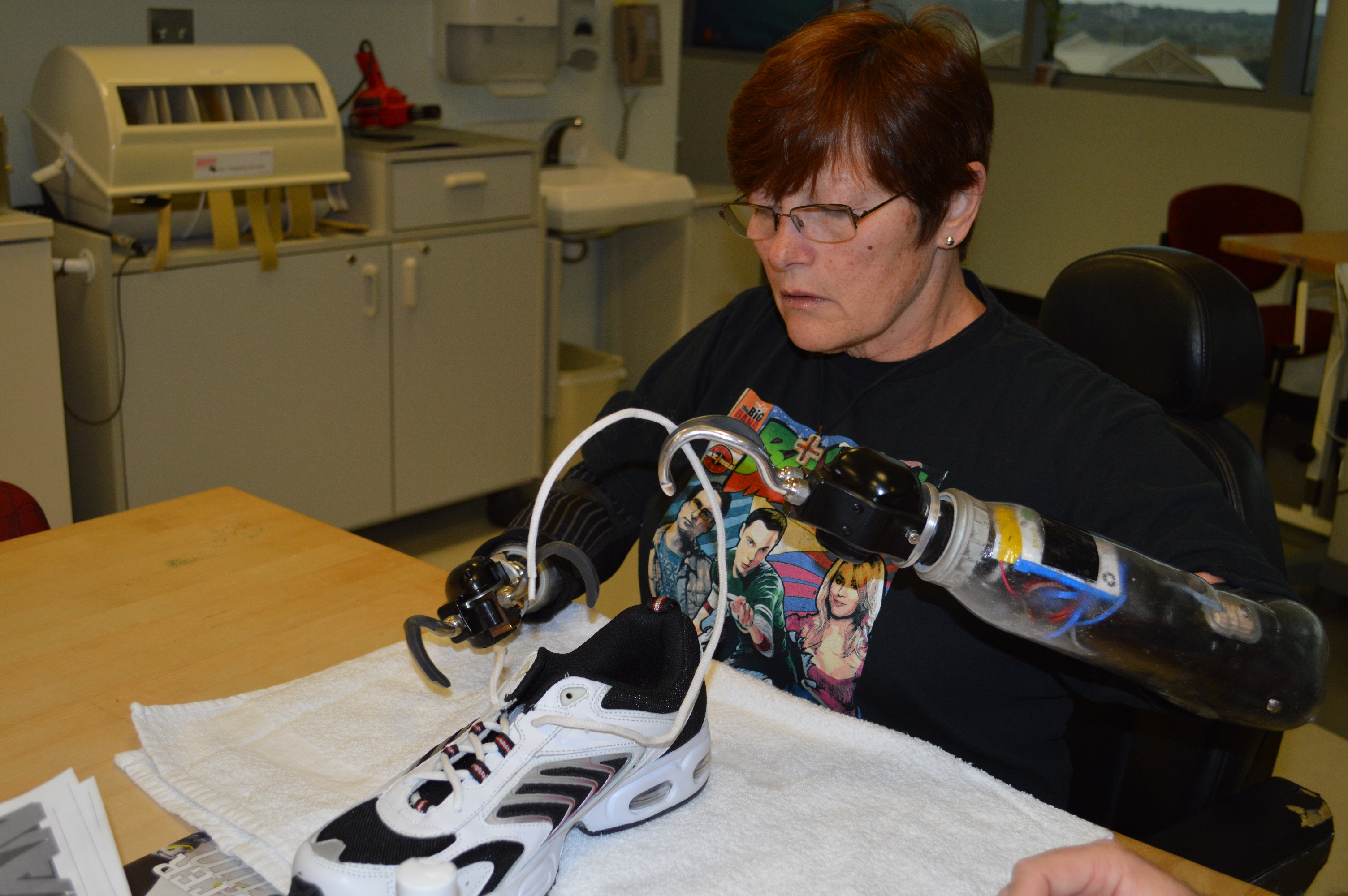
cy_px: 448
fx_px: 1459
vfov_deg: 34.1
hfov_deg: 49.6
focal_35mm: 39
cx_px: 674
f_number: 4.2
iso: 400
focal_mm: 26
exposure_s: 1/100
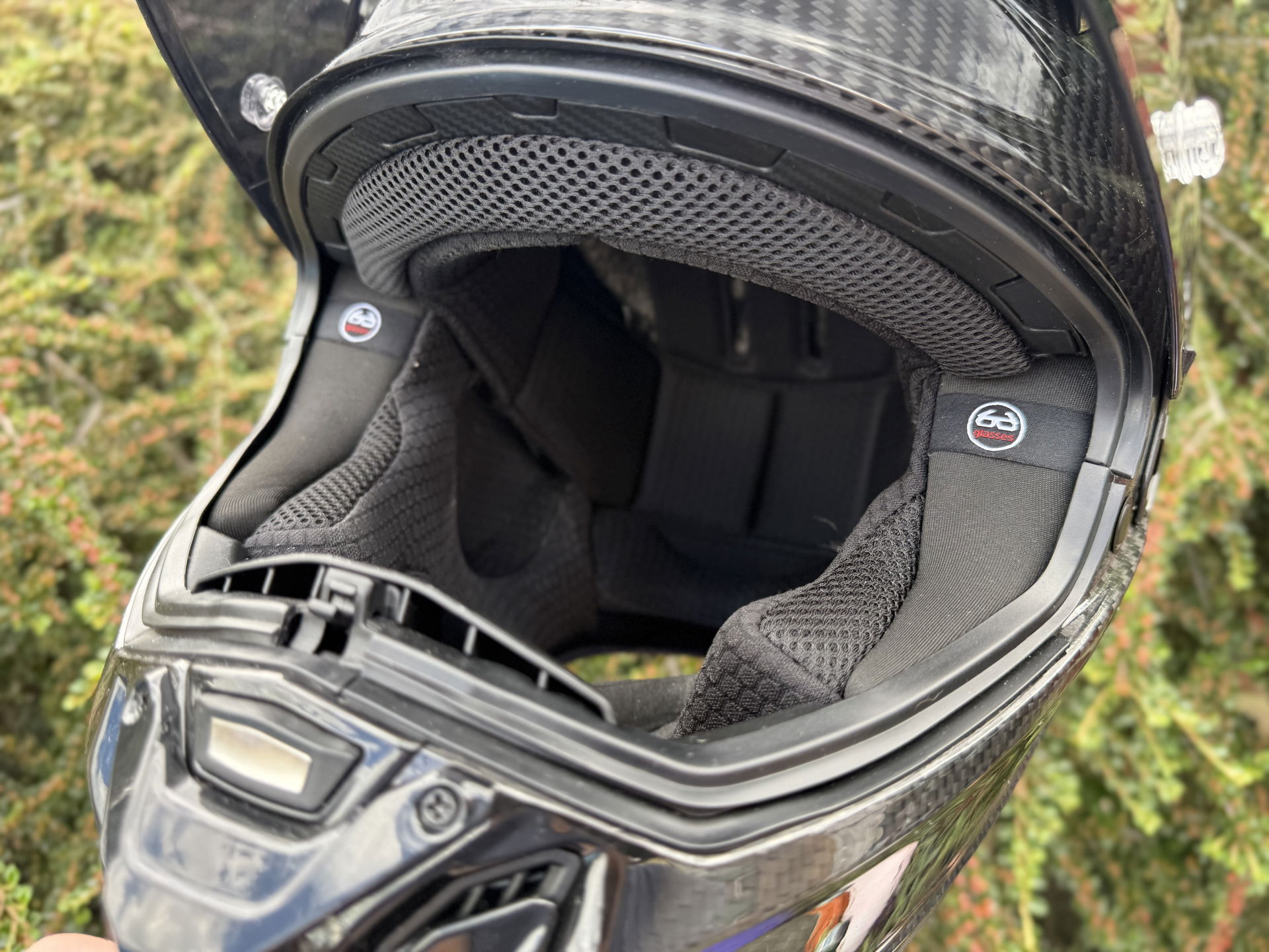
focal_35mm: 24
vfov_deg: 56.8
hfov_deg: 71.6
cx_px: 634
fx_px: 880
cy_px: 476
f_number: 1.78
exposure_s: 1/240
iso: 100
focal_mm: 6.76
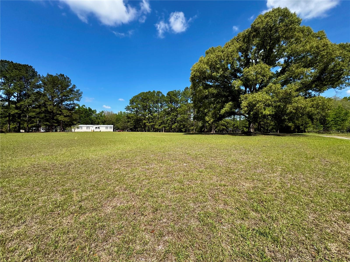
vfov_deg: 85.7
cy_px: 131
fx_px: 142
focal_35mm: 14
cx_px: 175
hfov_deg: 102.1
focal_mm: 2.22
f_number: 2.2
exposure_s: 1/1506
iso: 40
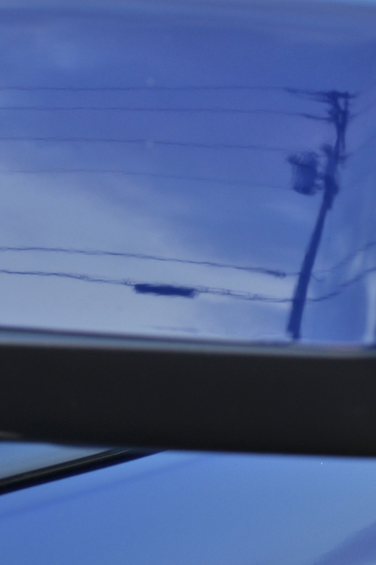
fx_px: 1379
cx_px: 191
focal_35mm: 88
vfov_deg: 23.1
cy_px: 250
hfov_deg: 15.5
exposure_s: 1/40
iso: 200
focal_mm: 32
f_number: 4.8
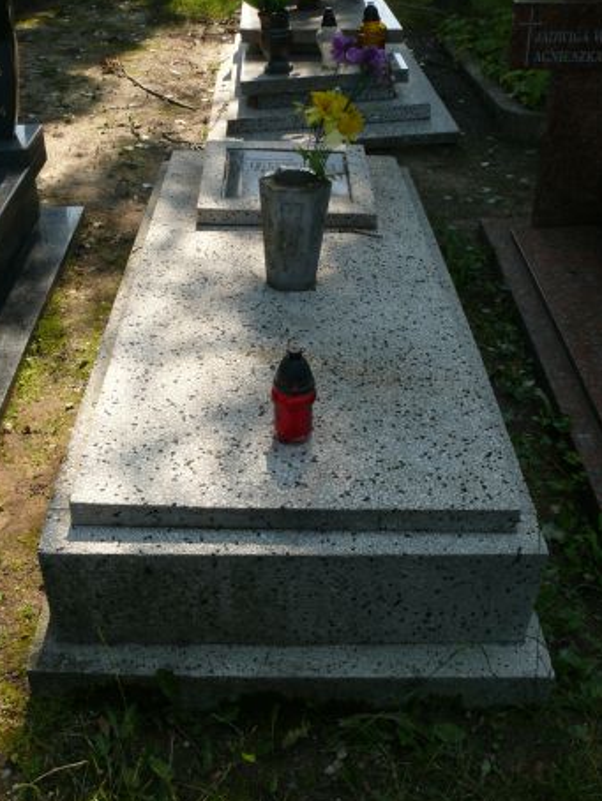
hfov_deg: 38.7
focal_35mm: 37
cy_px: 415
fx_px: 857
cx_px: 293
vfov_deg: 50.1
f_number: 5.6
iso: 100
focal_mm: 7.4
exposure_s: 1/200
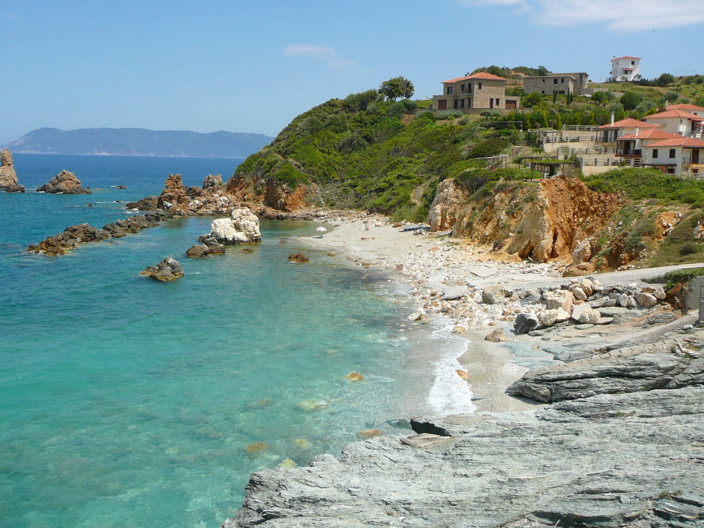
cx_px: 352
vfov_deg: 40.7
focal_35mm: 35
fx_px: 712
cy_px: 264
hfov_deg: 52.6
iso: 80
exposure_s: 1/640
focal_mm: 5.2
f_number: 5
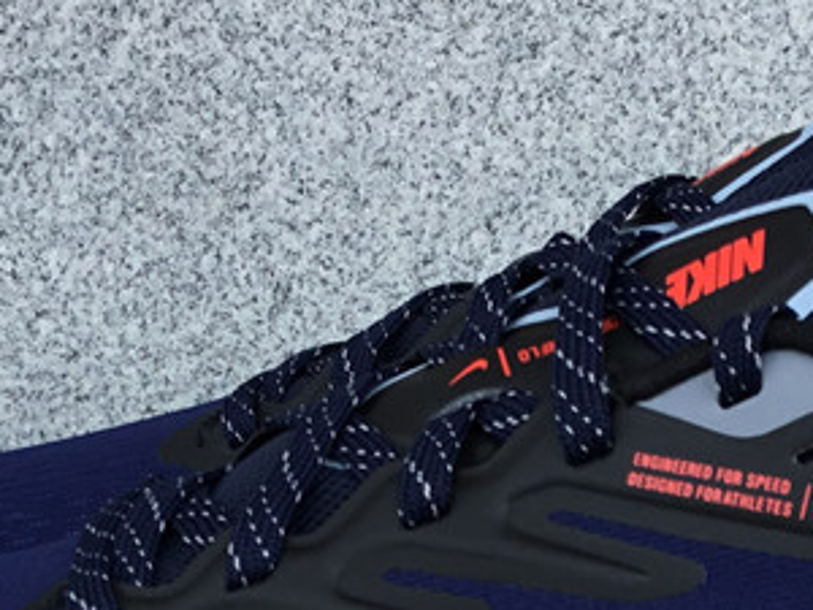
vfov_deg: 15.1
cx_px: 550
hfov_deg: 21.0
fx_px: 2184
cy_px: 798
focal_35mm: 93
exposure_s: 1/443
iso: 25
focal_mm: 3.3
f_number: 2.4
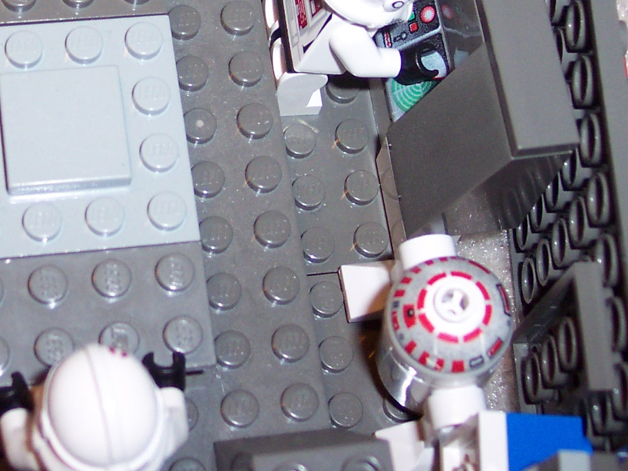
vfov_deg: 17.2
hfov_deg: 22.7
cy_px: 89
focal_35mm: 85
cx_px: 125
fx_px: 1542
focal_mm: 8
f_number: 2.8
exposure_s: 1/30
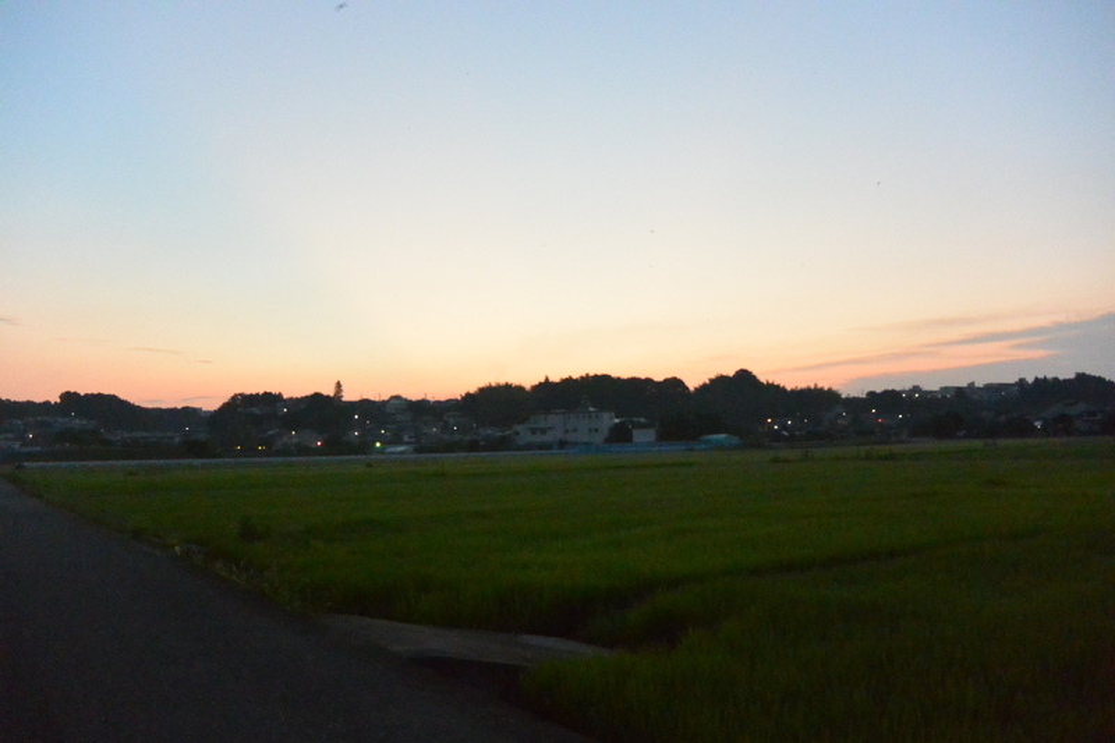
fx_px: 898
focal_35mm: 29
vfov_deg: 44.9
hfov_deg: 63.7
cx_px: 558
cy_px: 372
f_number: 3.5
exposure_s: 1/60
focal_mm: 11
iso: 2200
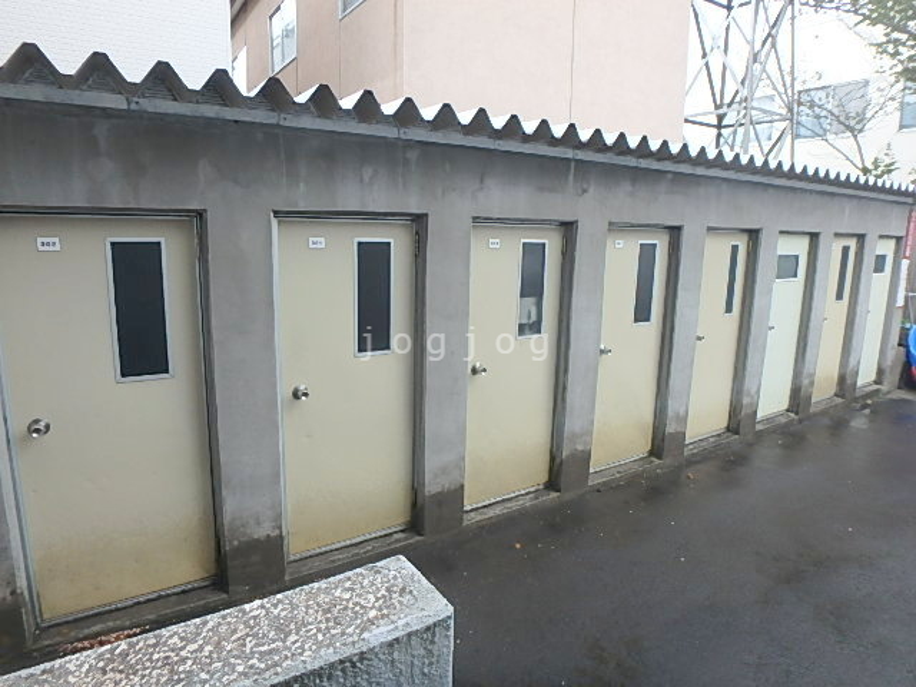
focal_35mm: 21
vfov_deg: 63.4
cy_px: 344
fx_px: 556
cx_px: 458
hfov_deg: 79.0
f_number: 3.5
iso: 125
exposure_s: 1/125
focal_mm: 3.7
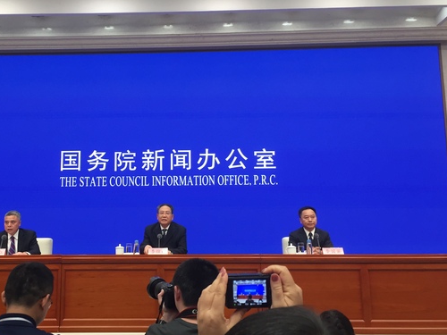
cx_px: 158
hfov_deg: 48.3
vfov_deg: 37.7
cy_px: 170
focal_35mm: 38
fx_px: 491
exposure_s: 1/33
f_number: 2.2
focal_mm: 4.15
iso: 50
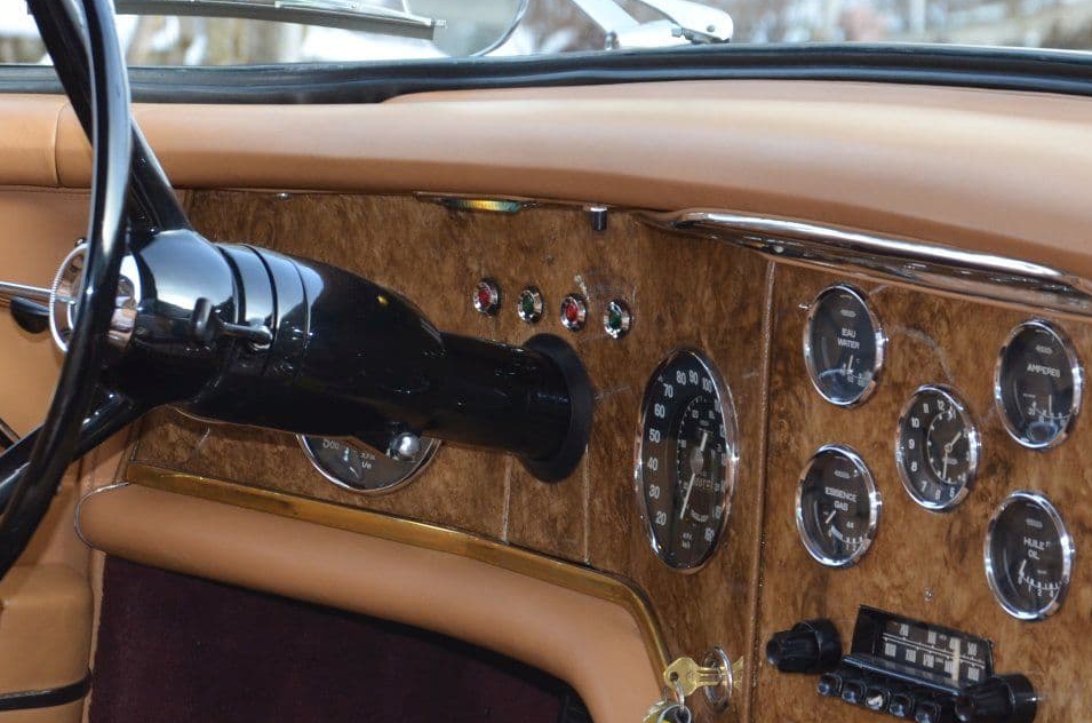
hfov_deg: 12.6
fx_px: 4963
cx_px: 444
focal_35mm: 164
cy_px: 399
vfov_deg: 8.3
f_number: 5
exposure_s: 1/125
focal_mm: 58
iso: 400
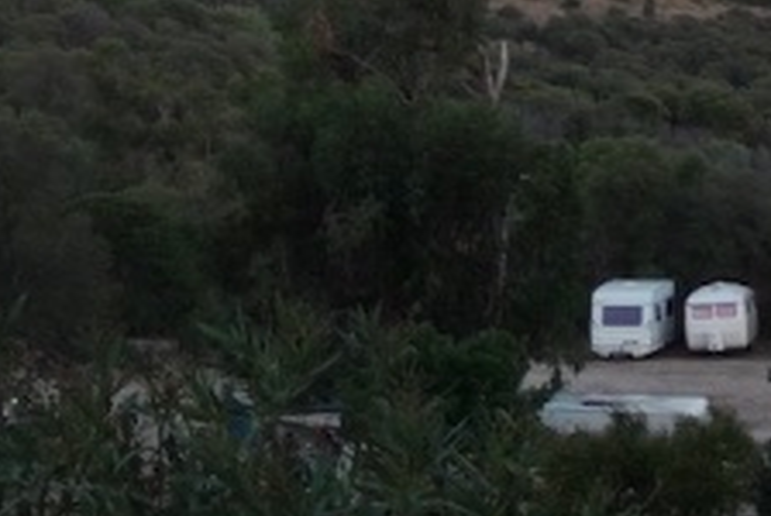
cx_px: 313
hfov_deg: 11.5
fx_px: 3817
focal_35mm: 178
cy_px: -237
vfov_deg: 7.6
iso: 100
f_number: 4.2
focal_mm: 8
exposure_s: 1/50
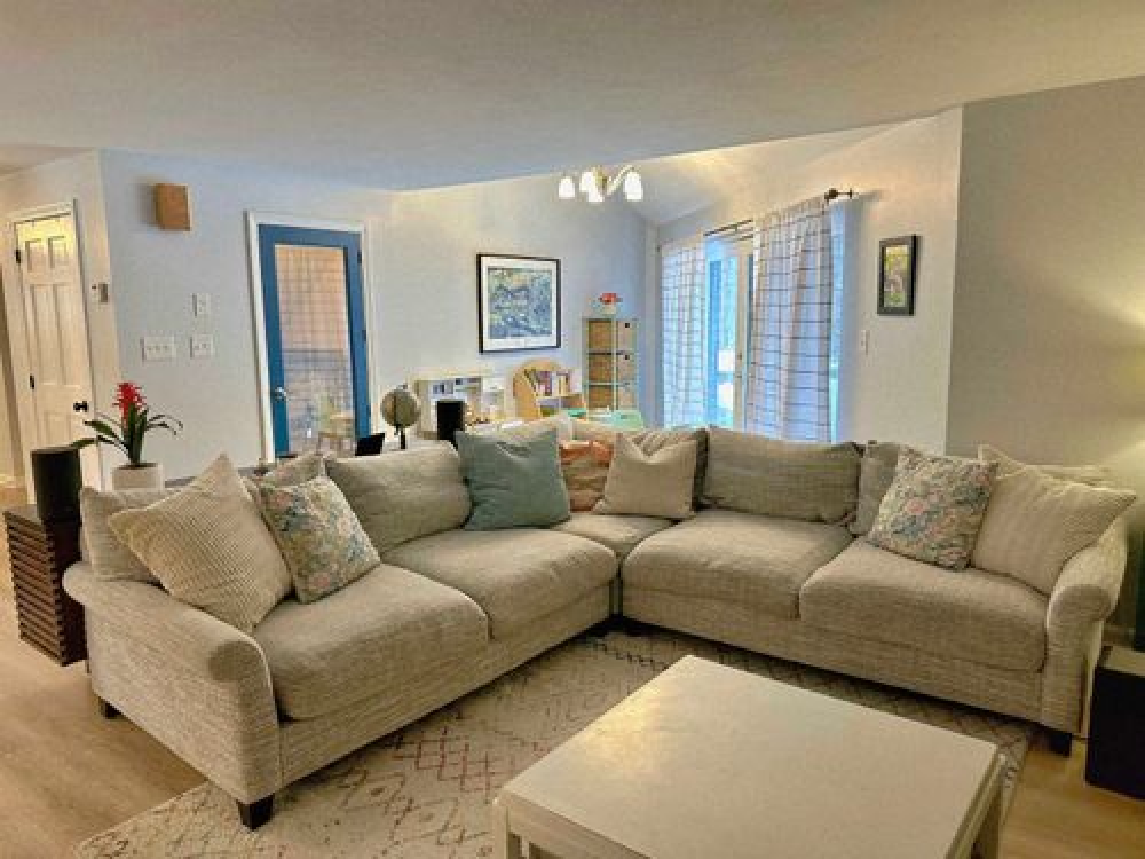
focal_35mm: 24
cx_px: 572
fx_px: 794
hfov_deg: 71.6
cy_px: 430
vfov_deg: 56.8
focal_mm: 6.86
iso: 125
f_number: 1.78
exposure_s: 1/60.2
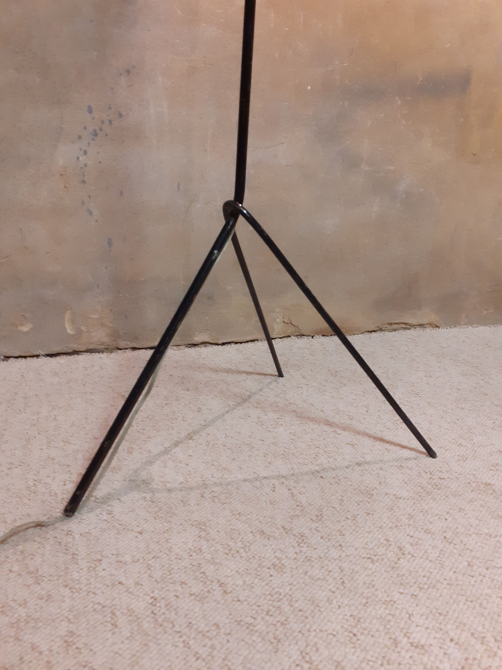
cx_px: 251
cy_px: 335
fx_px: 522
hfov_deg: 51.4
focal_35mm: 27
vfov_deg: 65.3
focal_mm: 3.6
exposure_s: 1/25
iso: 200
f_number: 1.9
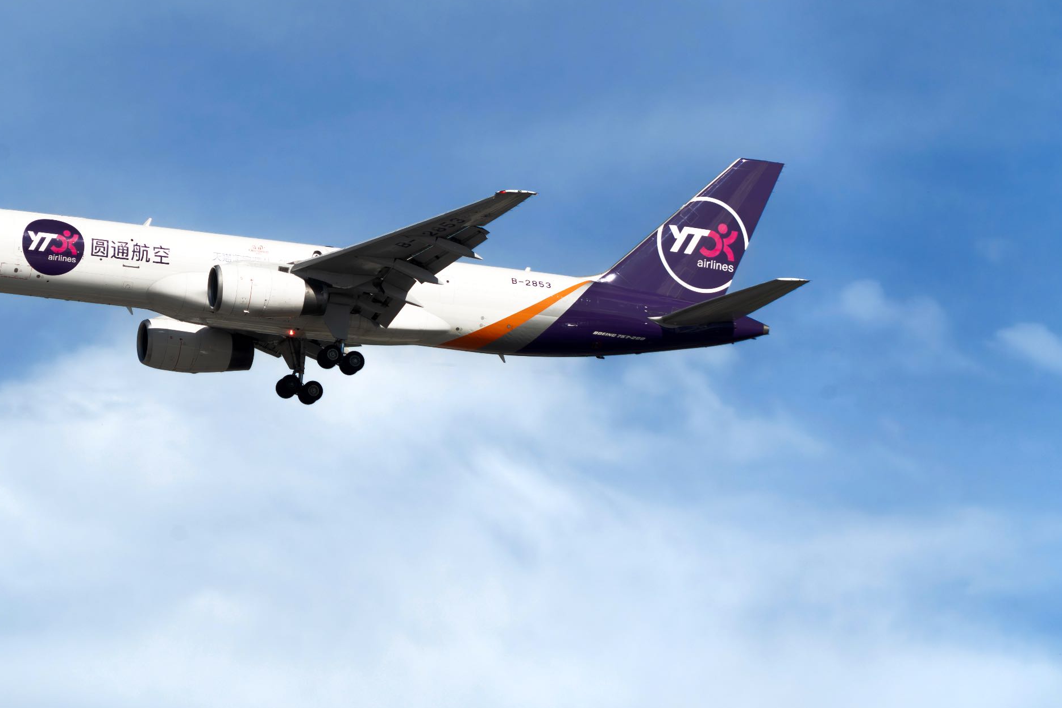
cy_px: 258
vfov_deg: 4.1
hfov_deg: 6.2
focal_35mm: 334
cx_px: 334
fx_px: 9851
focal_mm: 240
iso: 250
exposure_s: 1/1600
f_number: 8
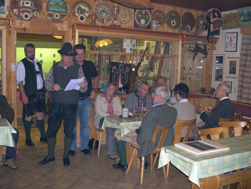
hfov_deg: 49.0
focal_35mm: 38
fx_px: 276
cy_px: 94
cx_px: 126
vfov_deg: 37.7
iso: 400
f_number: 2.8
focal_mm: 8
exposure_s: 1/60
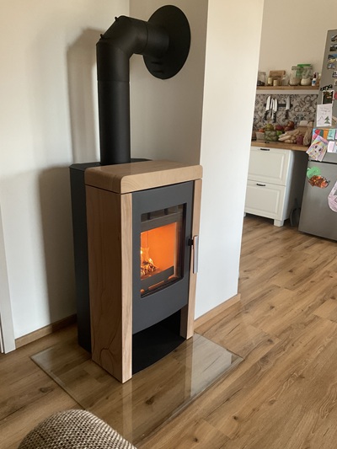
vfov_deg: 61.6
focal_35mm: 29
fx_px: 376
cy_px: 224
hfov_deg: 48.2
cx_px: 168
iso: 100
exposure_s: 1/60
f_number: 1.8
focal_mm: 3
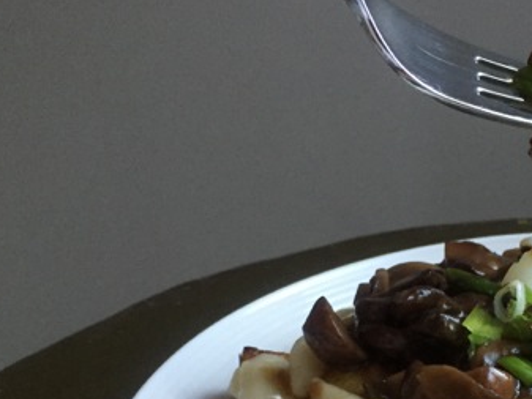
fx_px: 846
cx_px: 407
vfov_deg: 25.9
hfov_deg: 34.1
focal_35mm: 55
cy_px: 347
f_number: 2.2
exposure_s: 1/30
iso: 250
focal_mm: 4.15
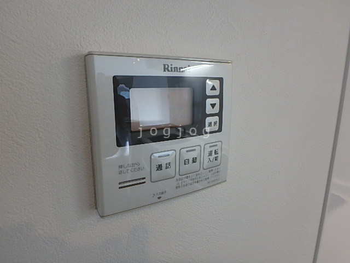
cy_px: 132
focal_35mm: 21
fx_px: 212
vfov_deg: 63.4
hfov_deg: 79.0
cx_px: 175
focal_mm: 3.7
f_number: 3.5
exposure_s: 1/30
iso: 200
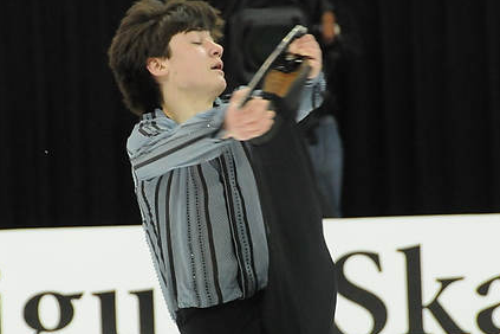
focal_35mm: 482
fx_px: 6694
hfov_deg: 4.3
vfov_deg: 2.9
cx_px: 234
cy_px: 197
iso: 3200
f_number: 5.6
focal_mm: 170
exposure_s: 1/400
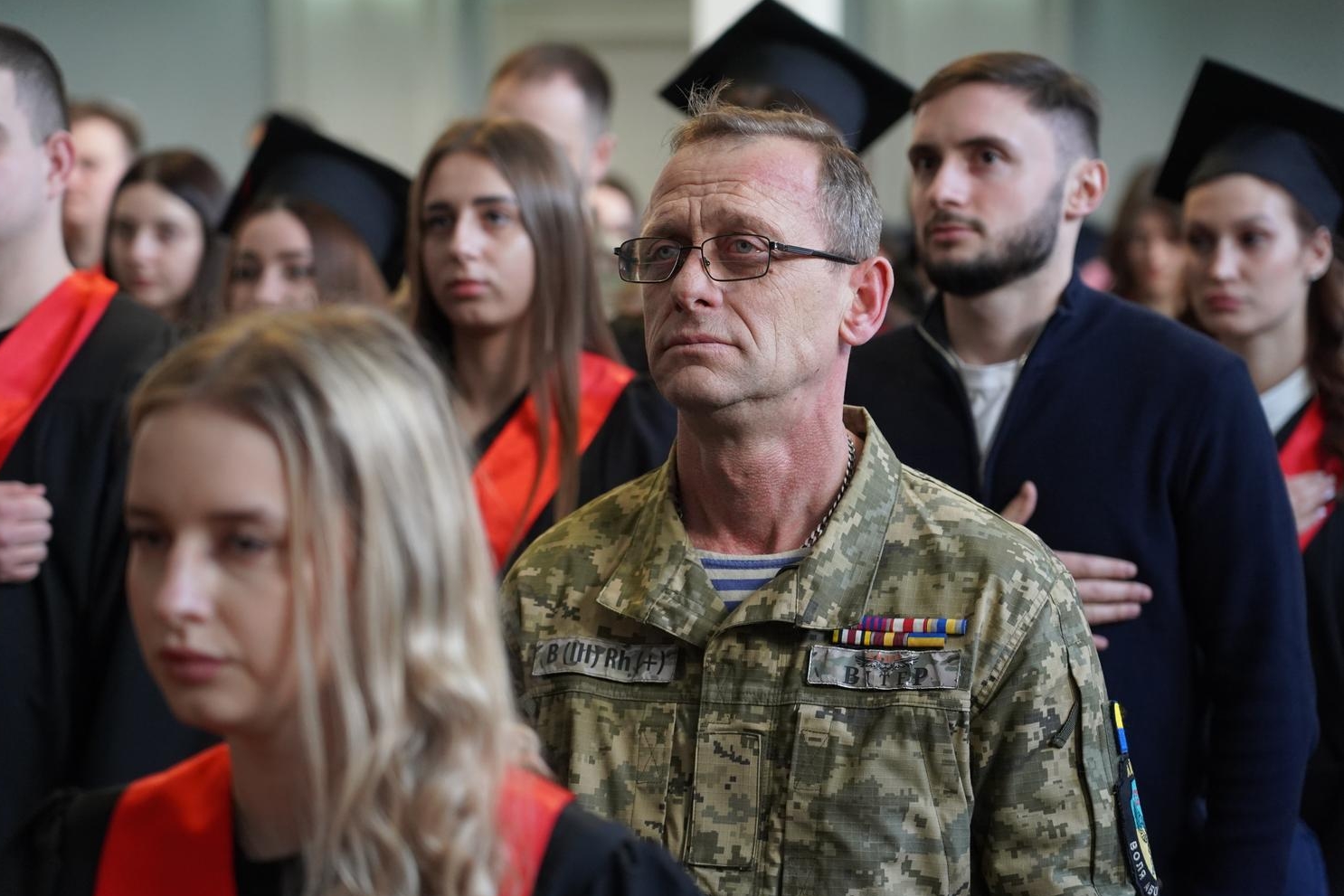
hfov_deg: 19.3
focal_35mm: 106
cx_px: 667
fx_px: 3957
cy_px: 449
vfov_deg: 12.9
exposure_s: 1/160
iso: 3200
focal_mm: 105
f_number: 4
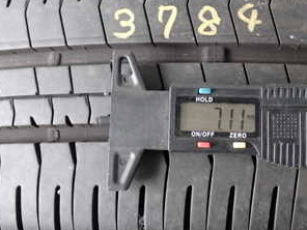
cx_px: 230
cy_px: 88
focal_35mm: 73
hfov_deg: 26.3
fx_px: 647
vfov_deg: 20.1
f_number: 3.5
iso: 400
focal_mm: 6.37
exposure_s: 1/40
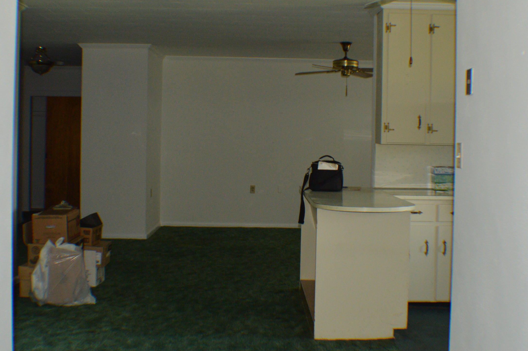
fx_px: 850
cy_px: 139
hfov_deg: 34.5
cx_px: 290
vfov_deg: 23.3
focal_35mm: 58
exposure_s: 1/60
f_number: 4.5
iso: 1250
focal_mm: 28
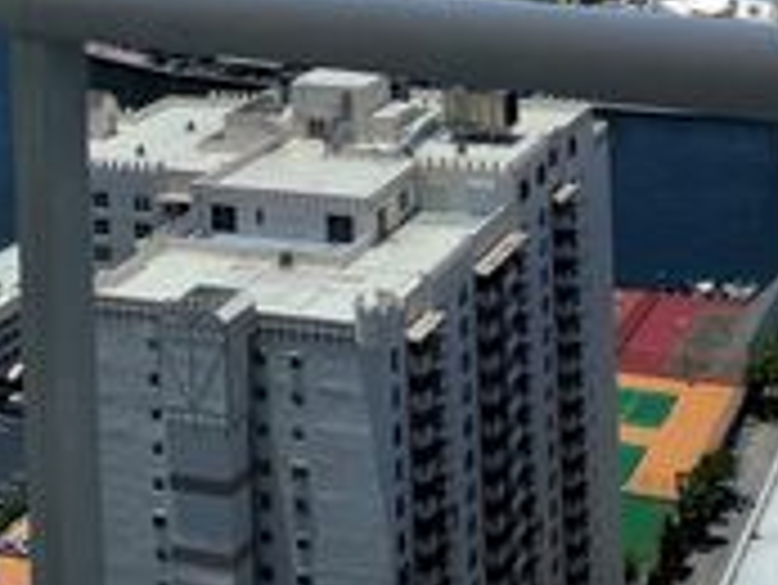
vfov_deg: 18.1
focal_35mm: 75
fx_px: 1687
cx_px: 450
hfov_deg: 25.9
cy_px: -218
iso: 32
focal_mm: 4.2
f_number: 1.6
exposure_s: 1/3205
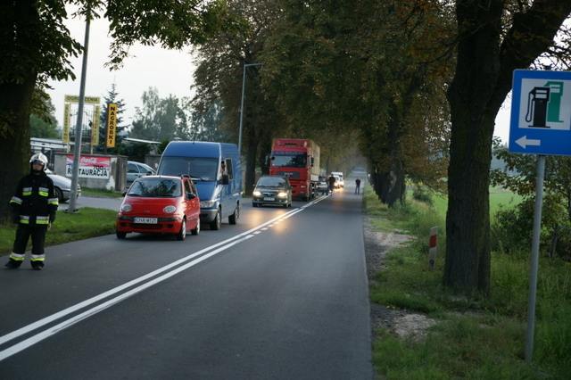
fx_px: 1070
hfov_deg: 29.9
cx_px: 286
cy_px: 190
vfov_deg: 20.1
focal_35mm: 68
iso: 400
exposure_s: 1/80
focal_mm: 45
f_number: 2.8
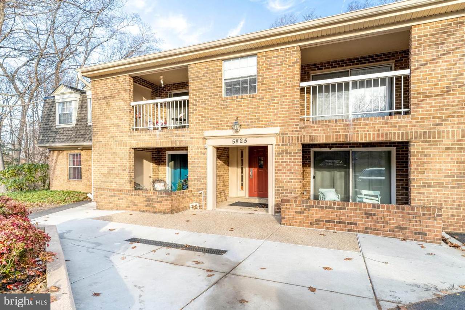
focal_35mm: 17
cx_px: 232
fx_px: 220
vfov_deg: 70.4
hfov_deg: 93.3
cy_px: 155
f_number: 8
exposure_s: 1/200
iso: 1250
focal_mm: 17
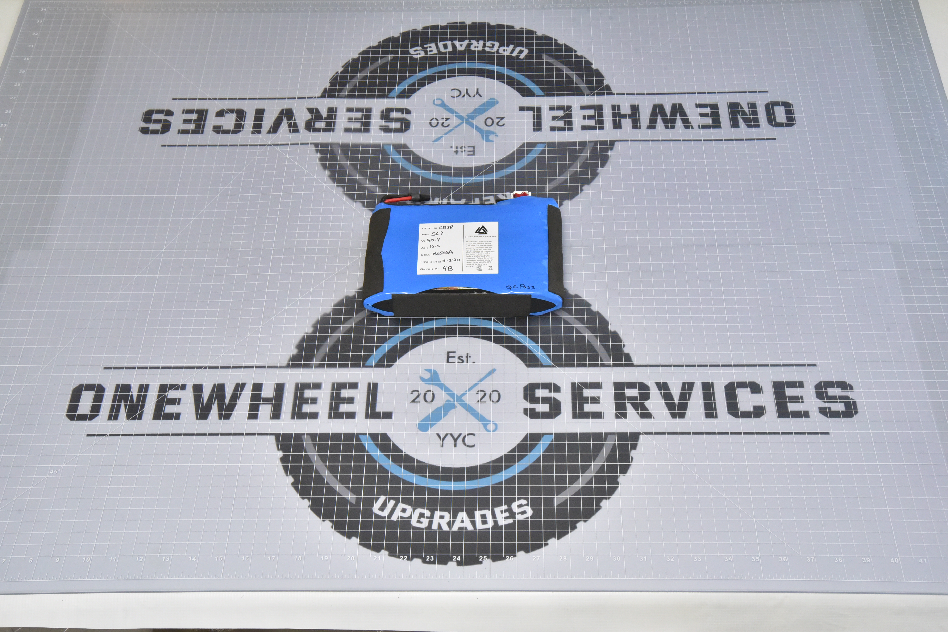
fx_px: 1317
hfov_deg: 39.6
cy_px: 316
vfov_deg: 27.0
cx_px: 474
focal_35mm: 50
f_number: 14
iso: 10000
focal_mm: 50
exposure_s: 1/200
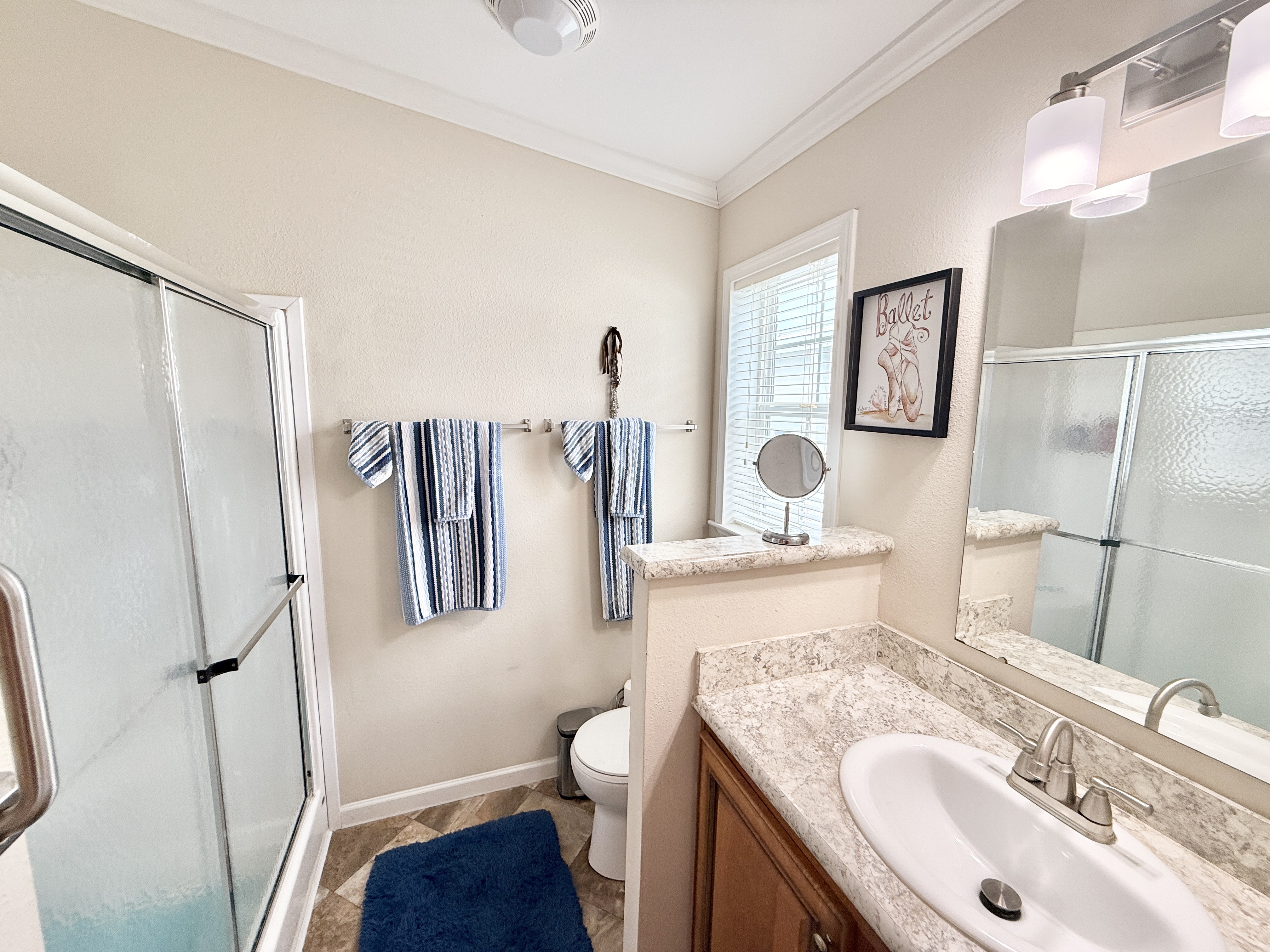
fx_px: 514
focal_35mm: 14
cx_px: 635
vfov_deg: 85.7
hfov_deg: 102.1
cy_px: 476
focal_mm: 2.22
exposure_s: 1/120
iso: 80
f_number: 2.2
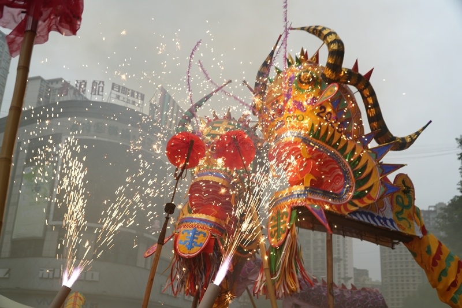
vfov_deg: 36.9
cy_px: 154
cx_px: 231
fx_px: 462
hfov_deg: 53.1
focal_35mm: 36
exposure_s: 1/200
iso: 100
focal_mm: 24
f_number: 4
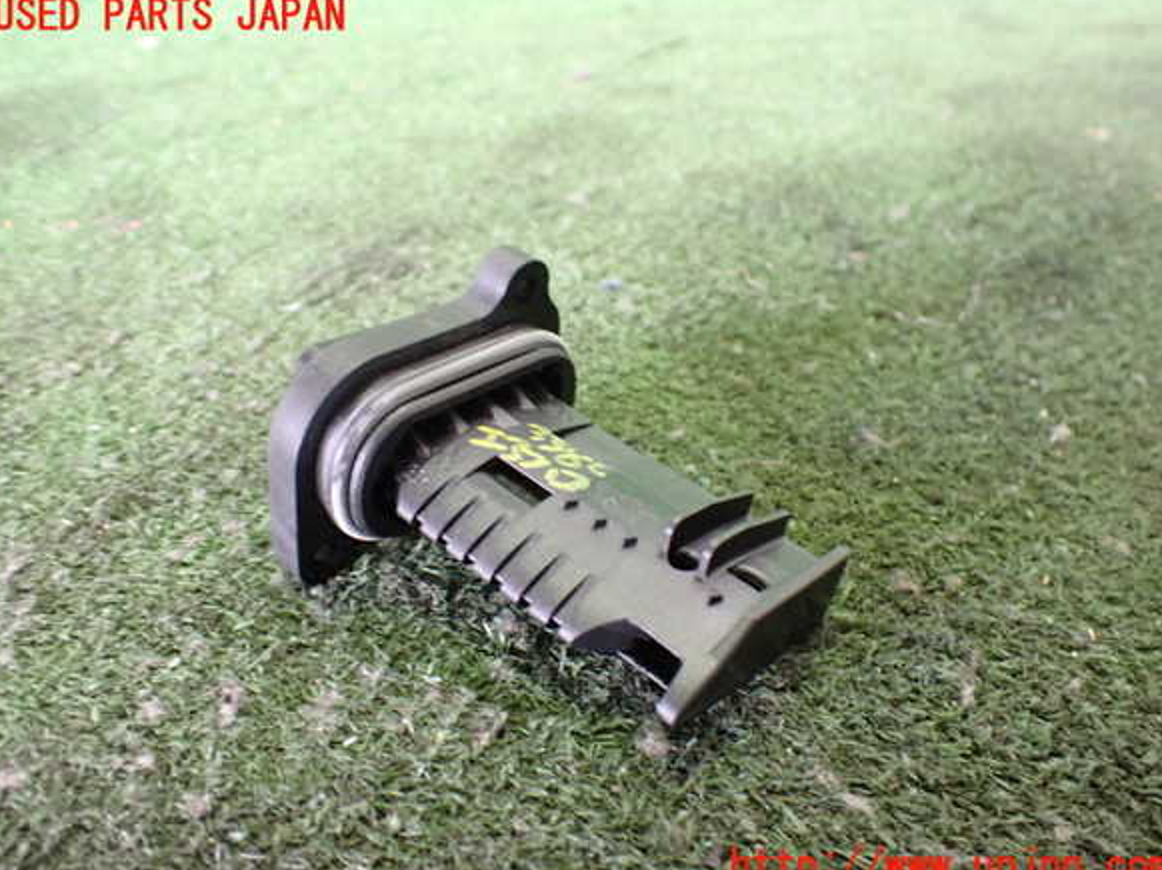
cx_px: 582
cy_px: 442
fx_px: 1040
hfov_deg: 58.4
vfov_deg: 45.4
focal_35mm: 31
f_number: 2.3
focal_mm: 5.4
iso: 800
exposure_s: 1/40
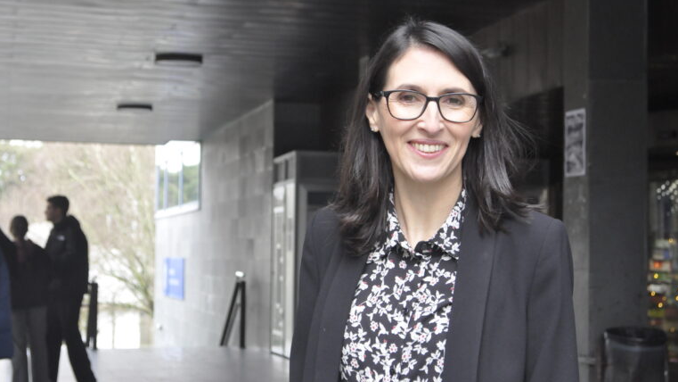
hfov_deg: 27.9
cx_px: 340
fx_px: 1366
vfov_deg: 15.9
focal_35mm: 76
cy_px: 162
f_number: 8
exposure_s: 1/60
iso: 1600
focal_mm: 48
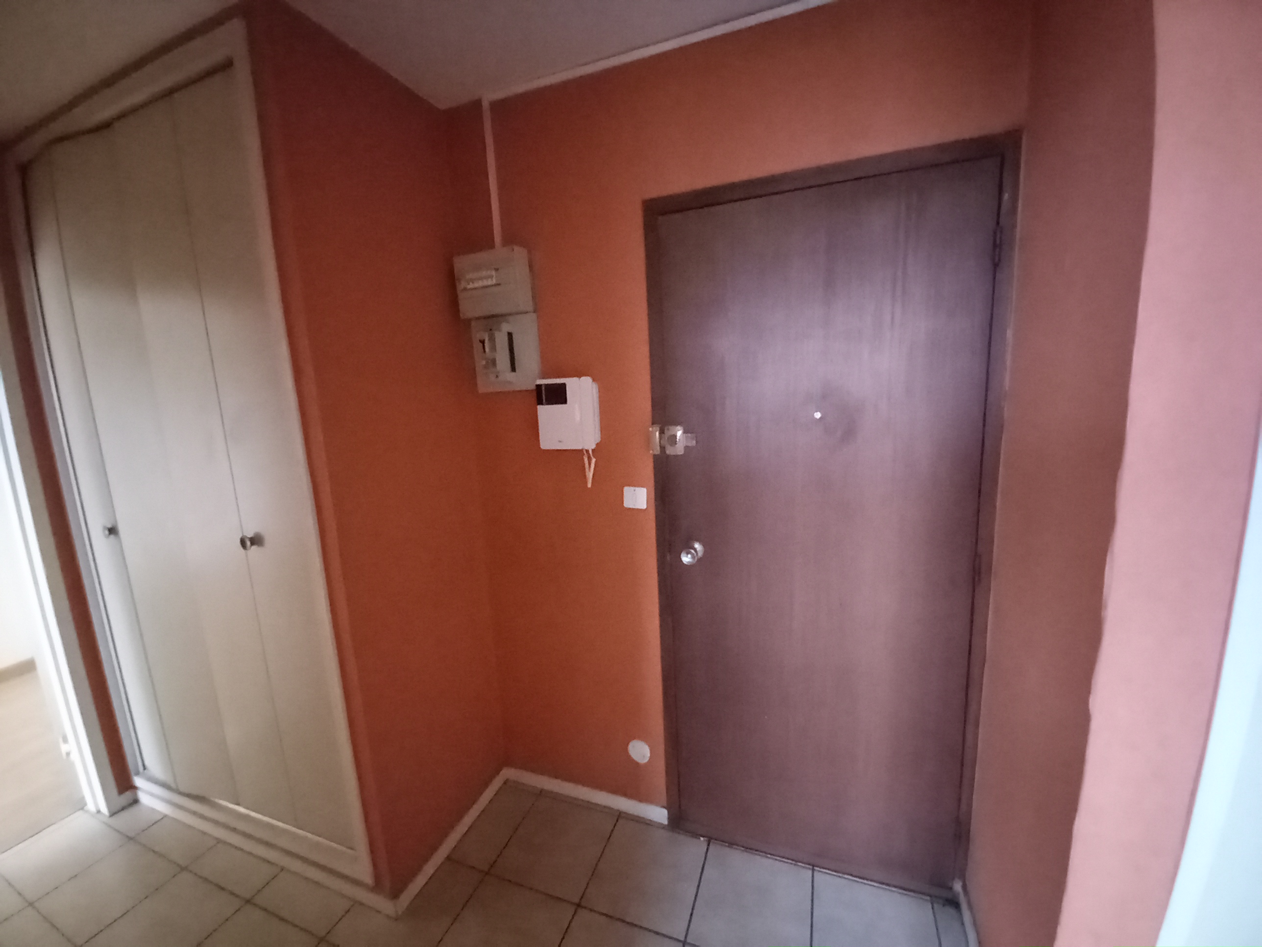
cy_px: 474
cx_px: 631
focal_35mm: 13
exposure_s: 1/7.14
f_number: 2.2
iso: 2000
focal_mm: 1.13
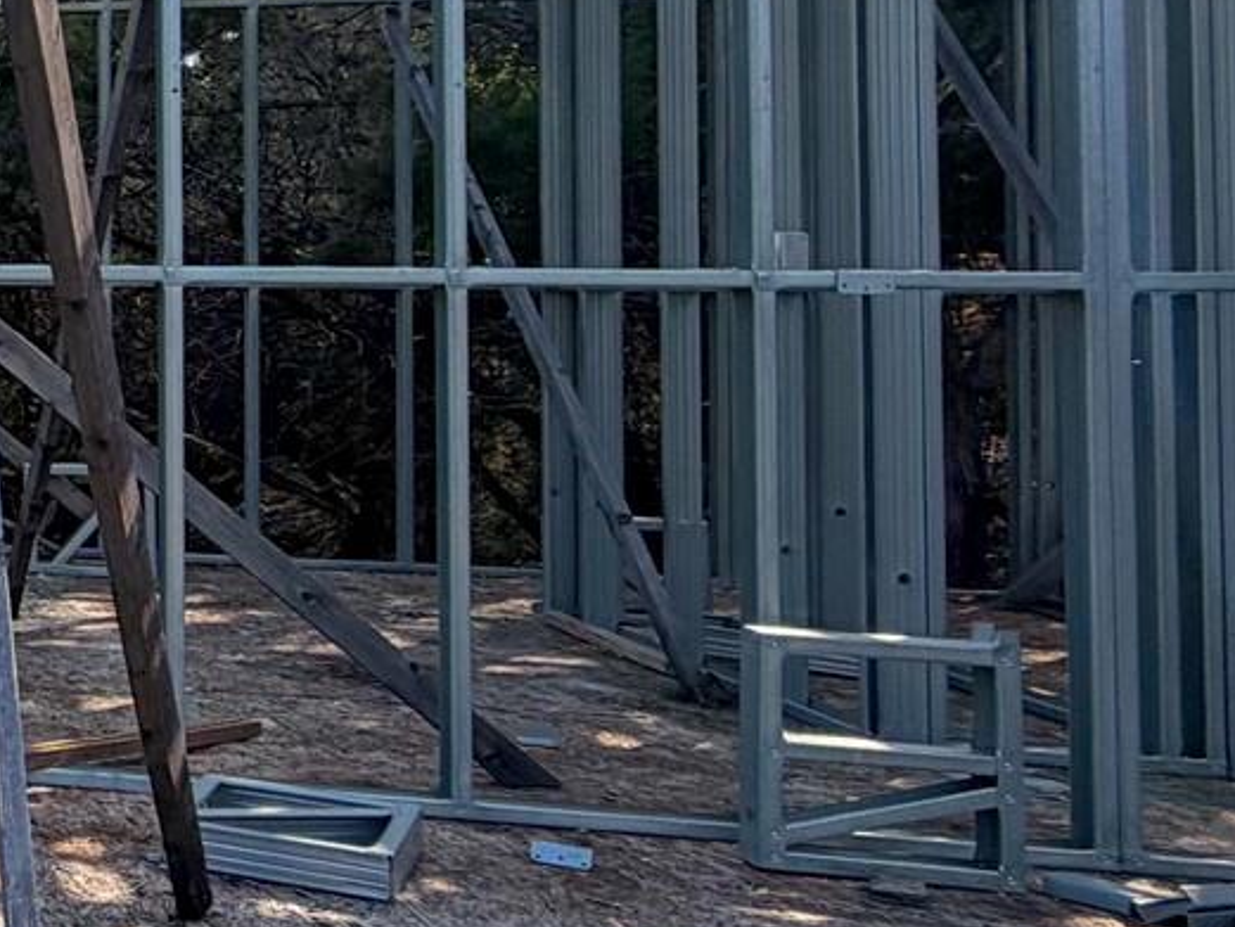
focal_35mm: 55
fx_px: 1963
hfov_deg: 23.0
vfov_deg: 26.2
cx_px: -879
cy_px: 235
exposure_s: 1/853
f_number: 2.2
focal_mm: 2.22
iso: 25
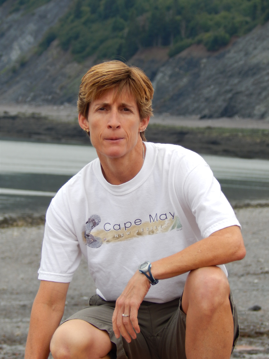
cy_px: 180
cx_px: 134
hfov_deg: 4.2
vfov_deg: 5.7
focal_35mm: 350
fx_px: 3626
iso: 125
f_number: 5.7
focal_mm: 62.2
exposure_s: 1/125
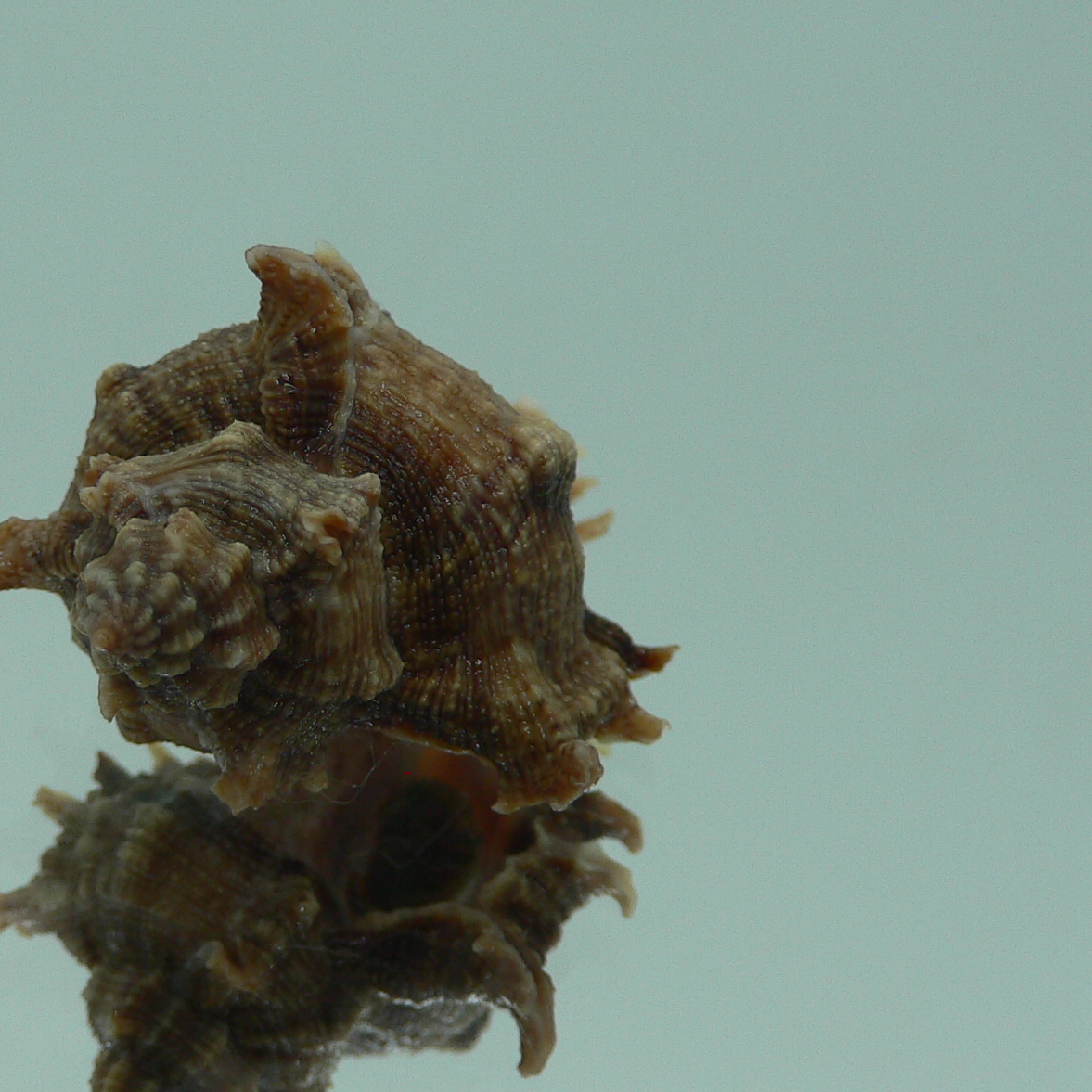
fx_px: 1892
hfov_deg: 31.7
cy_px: 635
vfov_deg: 32.1
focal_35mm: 53
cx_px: 303
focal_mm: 4.6
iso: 80
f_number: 2.8
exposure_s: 1/60
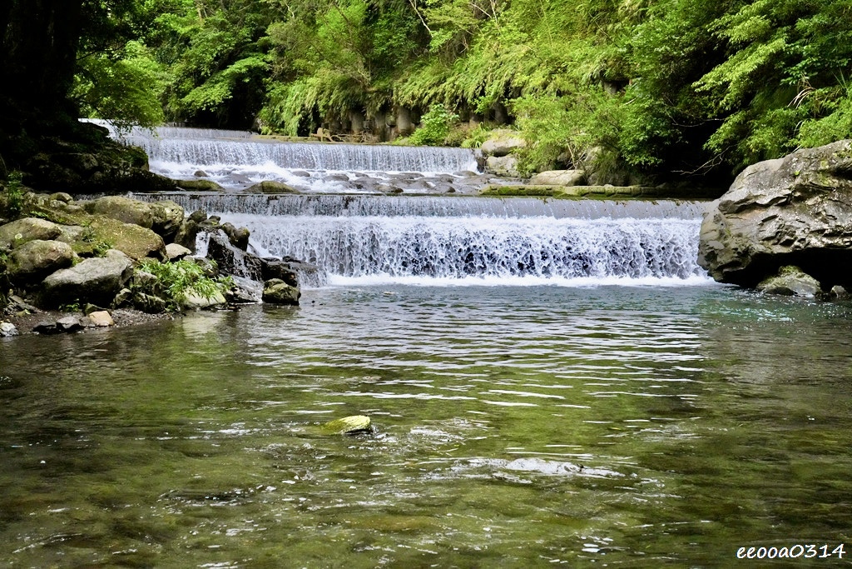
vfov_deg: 24.2
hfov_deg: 35.6
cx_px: 426
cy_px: 284
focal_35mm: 56
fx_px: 1325
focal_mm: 56
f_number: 8
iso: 6400
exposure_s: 1/2000
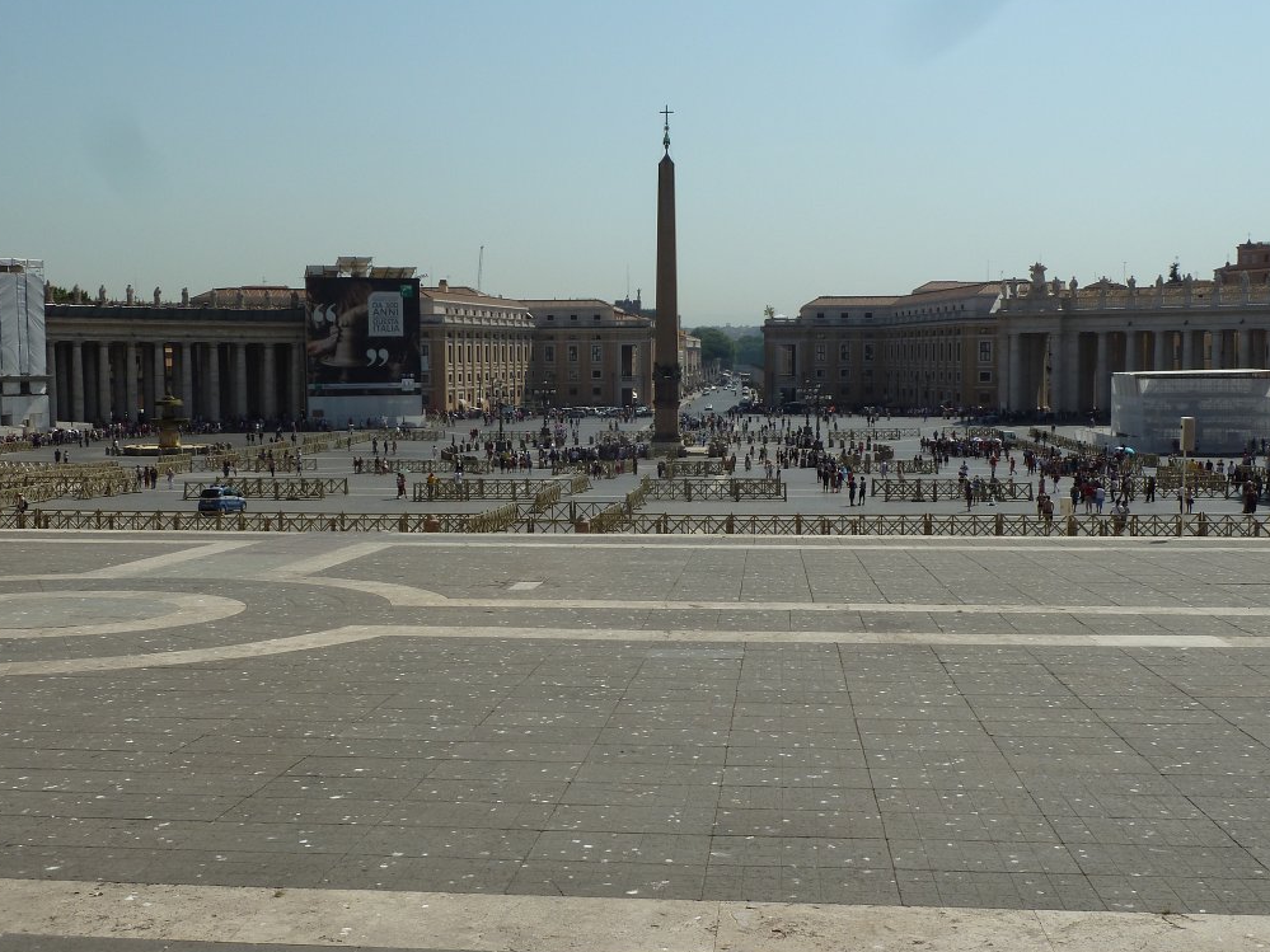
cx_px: 632
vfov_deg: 35.1
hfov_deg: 45.8
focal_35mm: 41
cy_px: 473
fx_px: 1504
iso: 80
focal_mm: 6.5
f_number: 5.6
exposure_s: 1/500
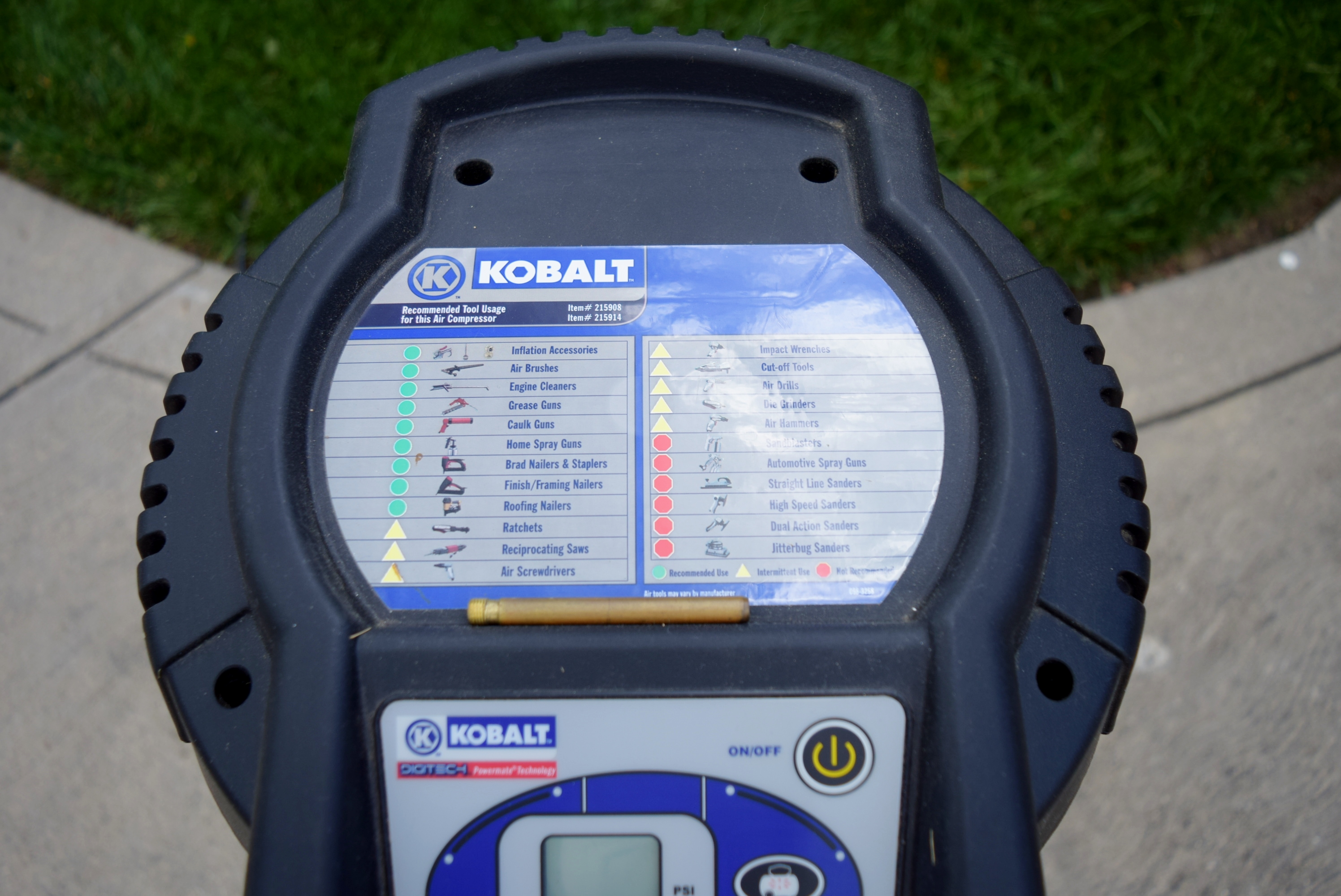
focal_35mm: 30
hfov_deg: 61.9
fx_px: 1118
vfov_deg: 43.7
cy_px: 448
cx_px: 670
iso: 200
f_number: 3.5
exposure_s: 1/1000
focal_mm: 20
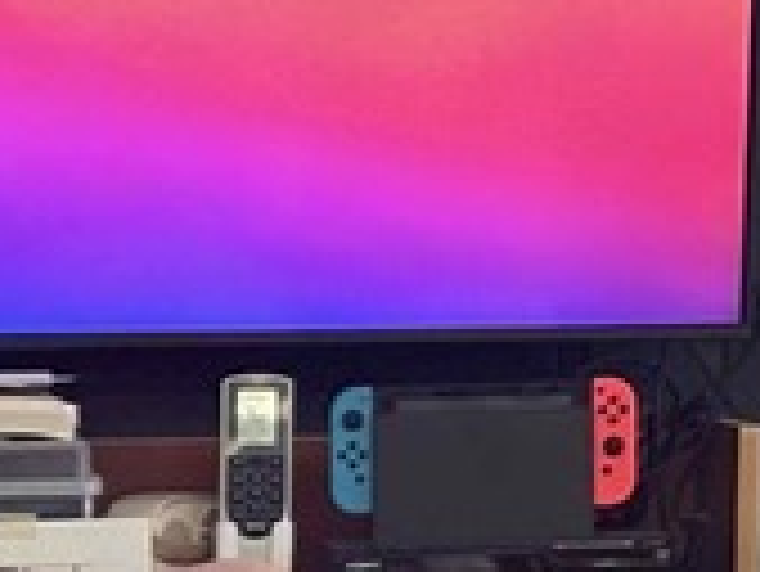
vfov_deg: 4.6
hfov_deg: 6.2
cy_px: 1297
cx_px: -450
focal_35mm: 315
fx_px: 6921
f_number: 1.6
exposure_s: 1/40
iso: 200
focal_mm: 5.96
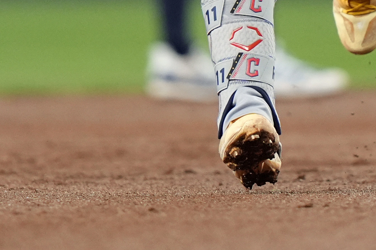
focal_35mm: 1784
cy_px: -305
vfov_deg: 0.8
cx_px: 311
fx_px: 18634
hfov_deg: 1.2
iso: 2500
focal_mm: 400
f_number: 2.8
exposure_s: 1/2000
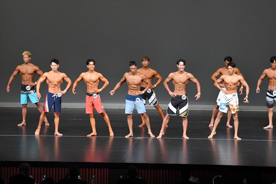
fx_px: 1203
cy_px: 92
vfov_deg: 8.7
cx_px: 138
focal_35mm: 157
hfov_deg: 13.1
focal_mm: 105
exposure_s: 1/400
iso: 4000
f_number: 5.6
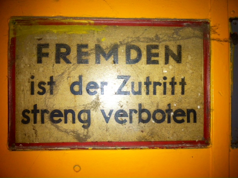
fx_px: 240
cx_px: 119
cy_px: 89
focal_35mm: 35
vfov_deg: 40.6
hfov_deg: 52.7
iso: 80
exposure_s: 1/22
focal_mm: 3.85
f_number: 2.8
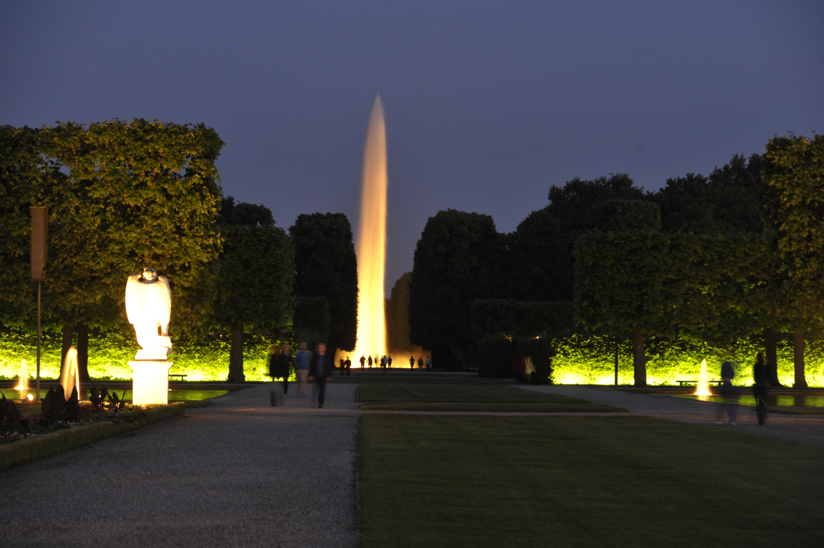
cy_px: 274
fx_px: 2402
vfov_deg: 13.0
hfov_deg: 19.5
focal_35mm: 105
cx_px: 412
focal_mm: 105
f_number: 8
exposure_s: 1.3
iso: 1600
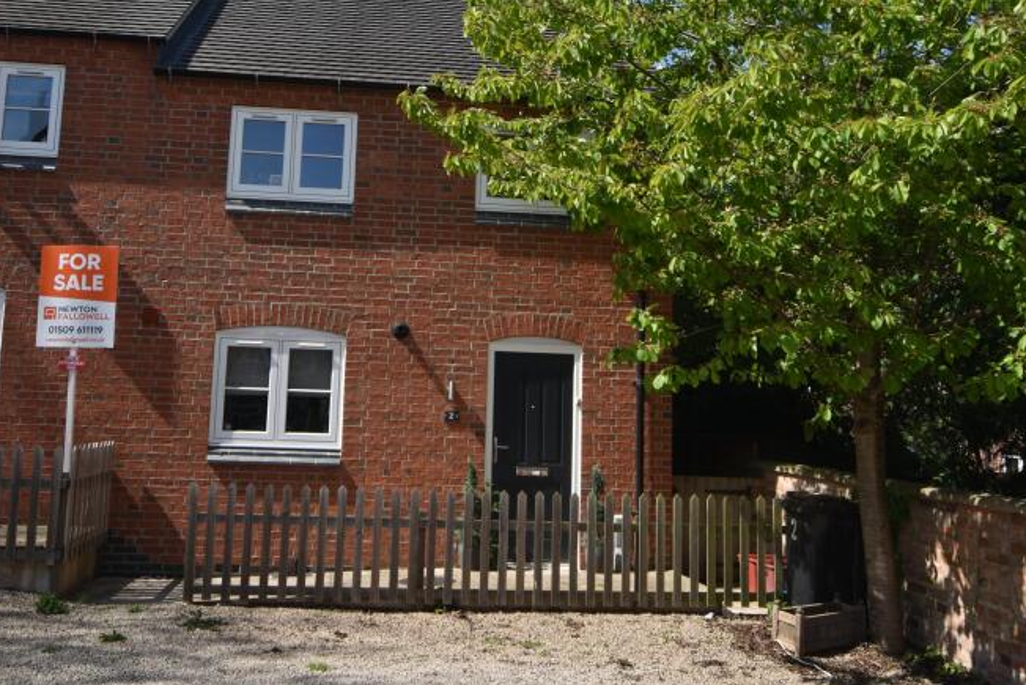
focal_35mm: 33
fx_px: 941
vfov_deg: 39.7
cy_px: 259
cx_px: 459
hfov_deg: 57.1
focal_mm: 14
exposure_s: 1/250
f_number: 8
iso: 100
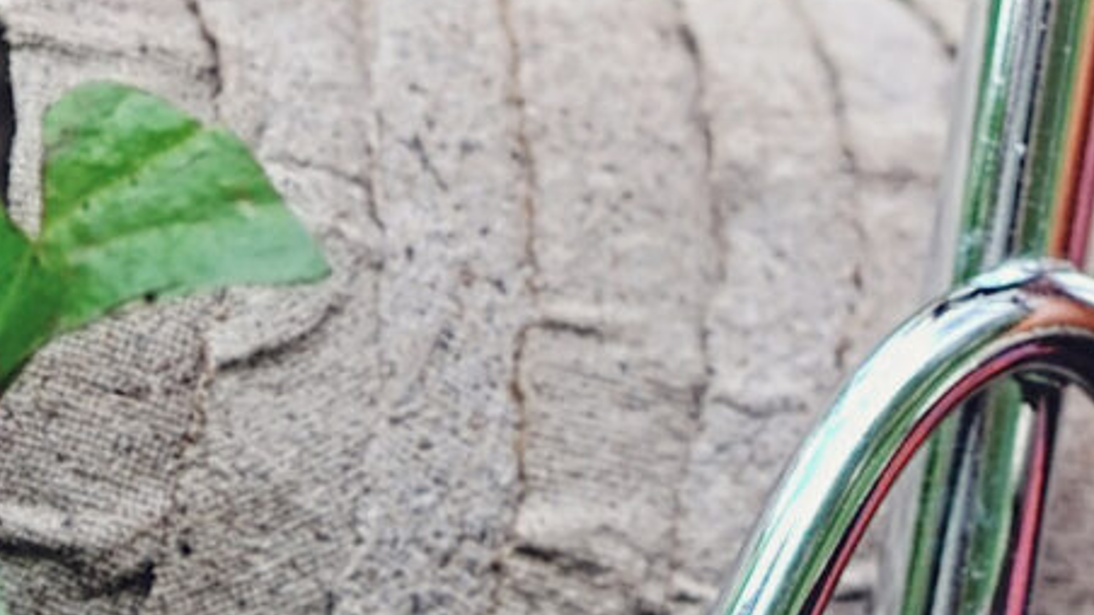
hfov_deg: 3.5
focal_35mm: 622
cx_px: 293
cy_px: 91
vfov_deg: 2.0
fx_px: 18039
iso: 200
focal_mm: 105
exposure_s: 1/250
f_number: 5.6
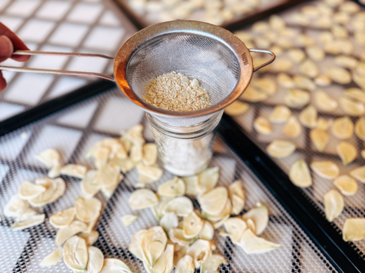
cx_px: 182
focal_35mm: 24
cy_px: 136
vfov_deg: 56.8
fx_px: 253
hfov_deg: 71.6
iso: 200
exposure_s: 1/101
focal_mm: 6.76
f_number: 1.78
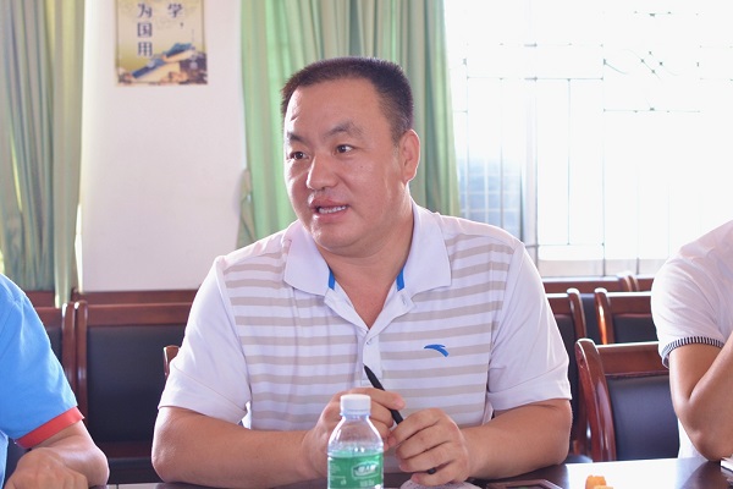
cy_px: 244
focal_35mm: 52
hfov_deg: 37.9
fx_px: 1069
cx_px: 366
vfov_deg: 25.8
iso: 640
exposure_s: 1/60
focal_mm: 35
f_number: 3.5
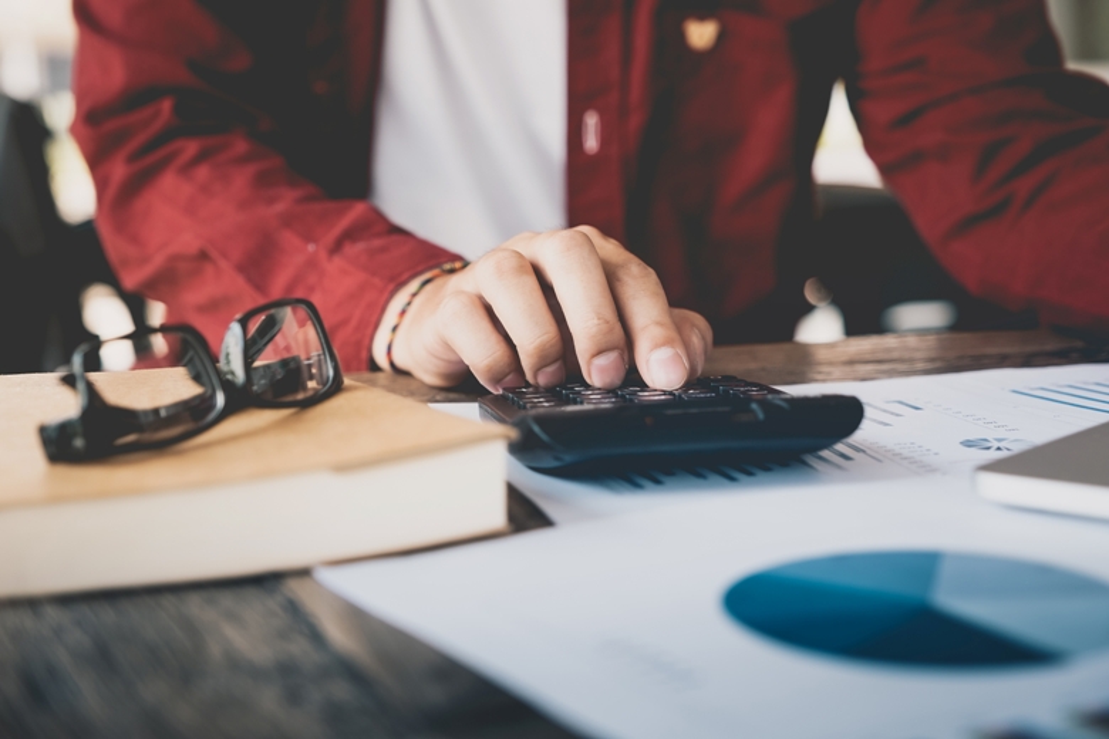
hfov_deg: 32.4
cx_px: 554
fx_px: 1910
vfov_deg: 21.9
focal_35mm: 62
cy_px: 370
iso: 400
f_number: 2.8
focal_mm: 41.4
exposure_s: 1/280
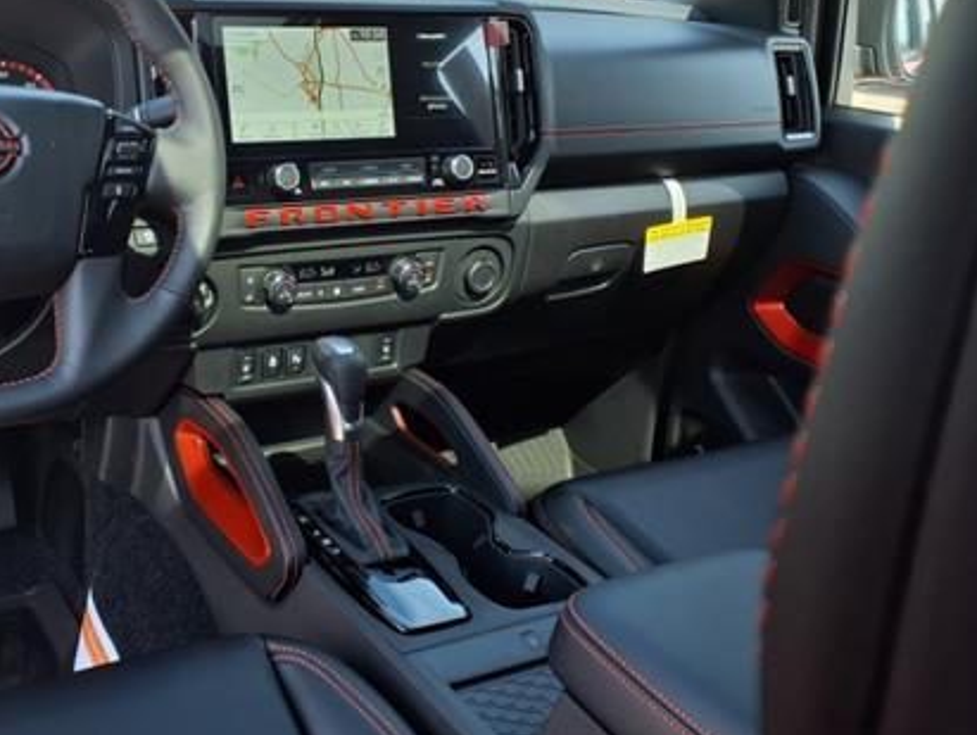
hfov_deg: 43.7
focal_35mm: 42
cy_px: 214
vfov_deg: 33.9
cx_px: 283
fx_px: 1186
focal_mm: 3.58
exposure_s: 1/286
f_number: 1.9
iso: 40
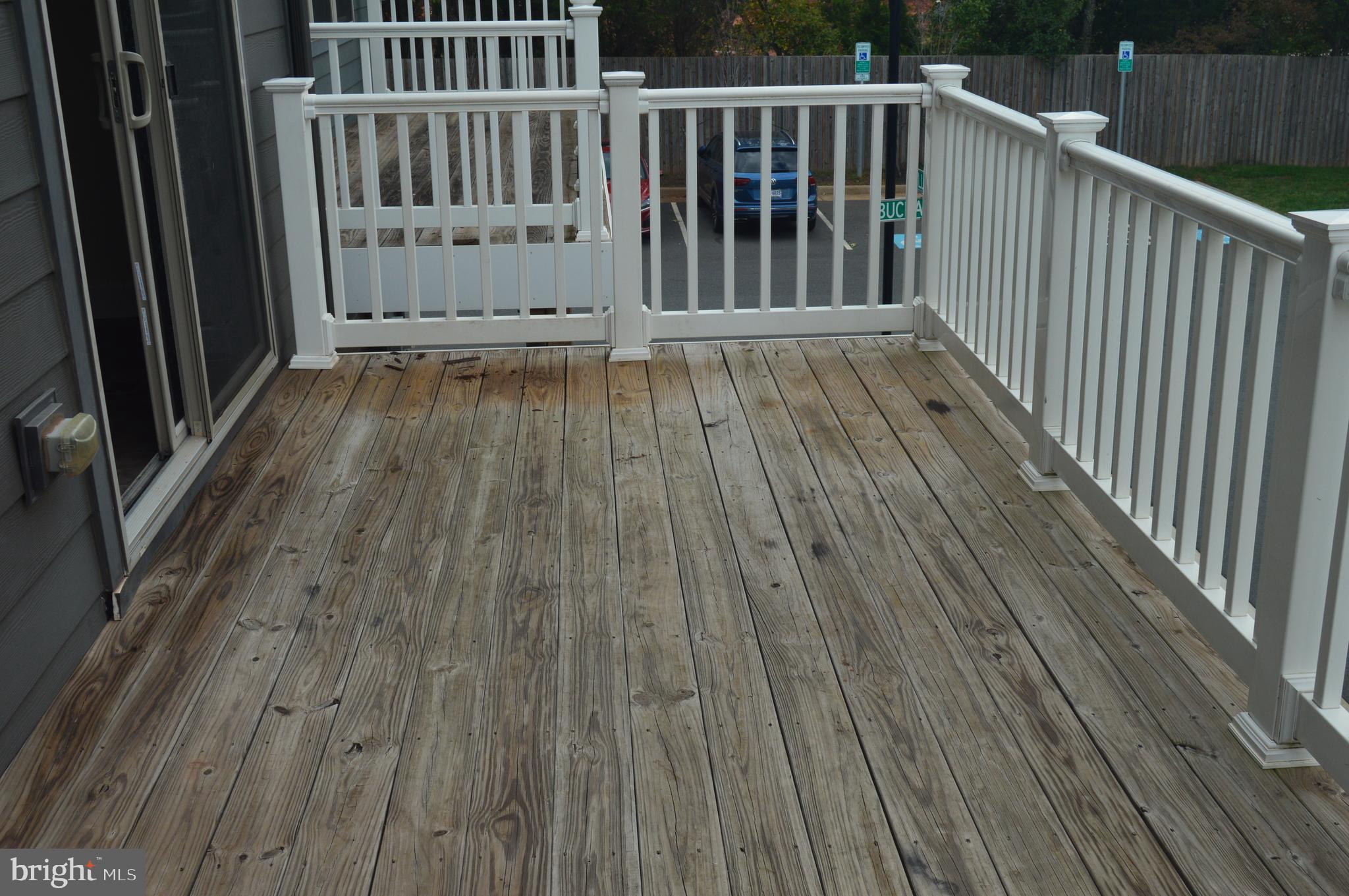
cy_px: 448
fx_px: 1460
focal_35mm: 39
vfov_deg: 34.1
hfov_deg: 49.6
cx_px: 674
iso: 400
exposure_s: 1/400
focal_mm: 26
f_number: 11
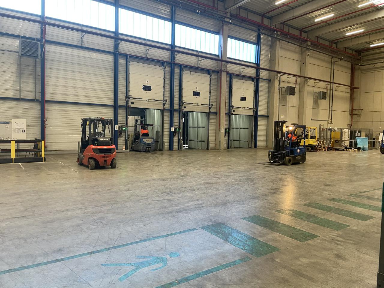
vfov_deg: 53.1
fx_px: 288
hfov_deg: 67.3
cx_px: 192
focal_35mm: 26
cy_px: 144
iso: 200
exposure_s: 1/50
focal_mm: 4.2
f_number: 1.6
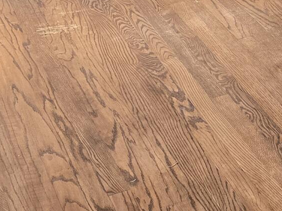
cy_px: -236
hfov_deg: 14.5
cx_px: 481
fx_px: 993
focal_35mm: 122
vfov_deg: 10.9
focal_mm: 6.3
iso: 160
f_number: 1.7
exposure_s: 1/120
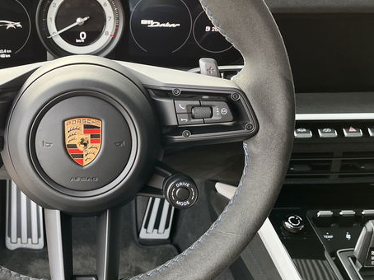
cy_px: 110
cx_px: 89
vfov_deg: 32.7
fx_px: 475
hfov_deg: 41.6
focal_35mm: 44
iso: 125
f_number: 1.6
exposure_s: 1/109
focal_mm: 5.1
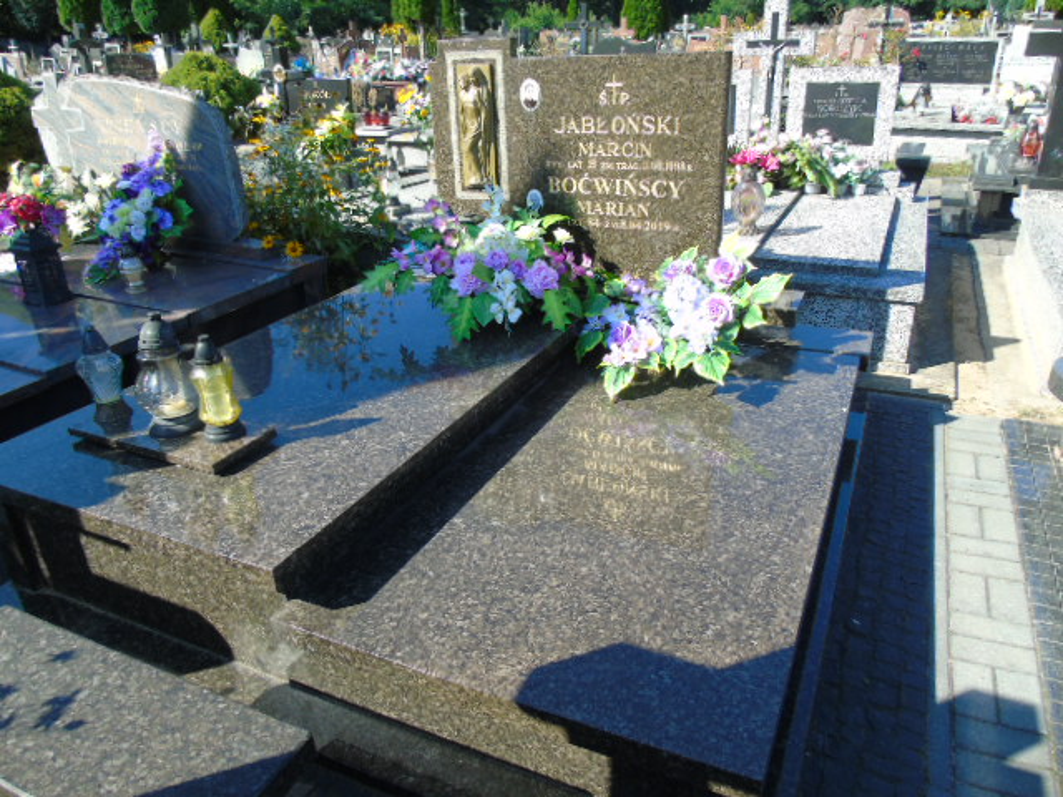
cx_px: 532
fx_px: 768
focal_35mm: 25
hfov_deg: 69.4
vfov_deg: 54.9
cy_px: 398
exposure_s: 1/320
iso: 80
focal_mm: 4.4
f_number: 3.4
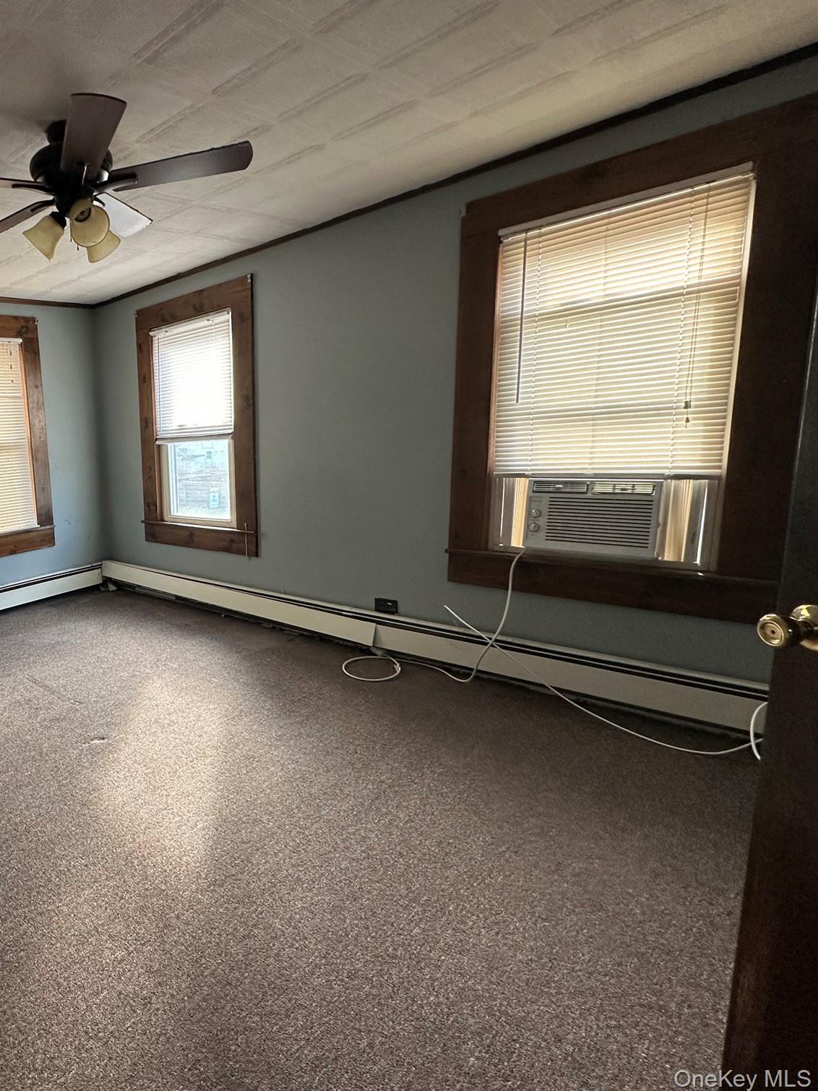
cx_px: 81
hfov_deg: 58.6
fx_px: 599
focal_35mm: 19
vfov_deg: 84.7
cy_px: 541
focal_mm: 2.22
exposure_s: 1/99
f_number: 2.2
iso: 250
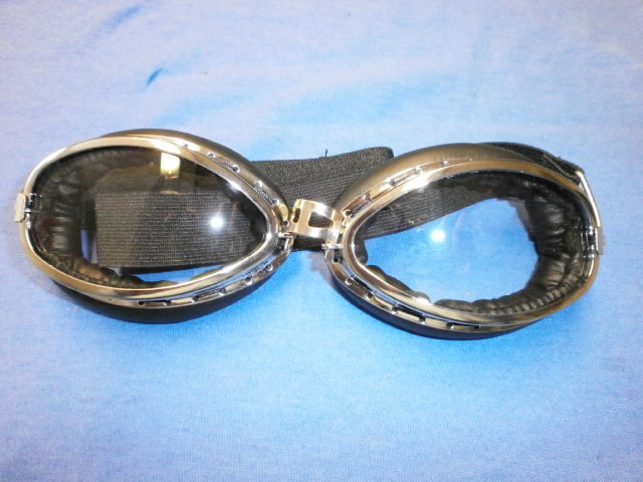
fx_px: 502
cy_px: 241
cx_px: 322
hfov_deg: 65.3
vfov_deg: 51.4
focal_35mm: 27
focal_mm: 4.8
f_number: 2.9
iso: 800
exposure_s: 1/50
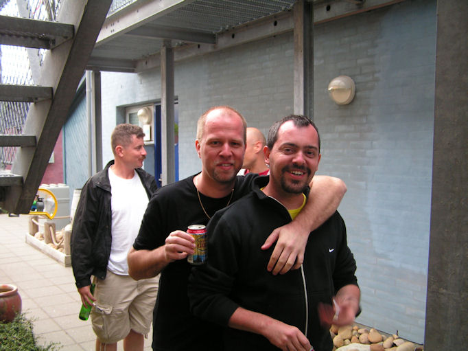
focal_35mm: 38
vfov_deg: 37.7
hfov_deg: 49.0
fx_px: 514
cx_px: 234
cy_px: 176
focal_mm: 6.3
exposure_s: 1/40
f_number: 2.8
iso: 50
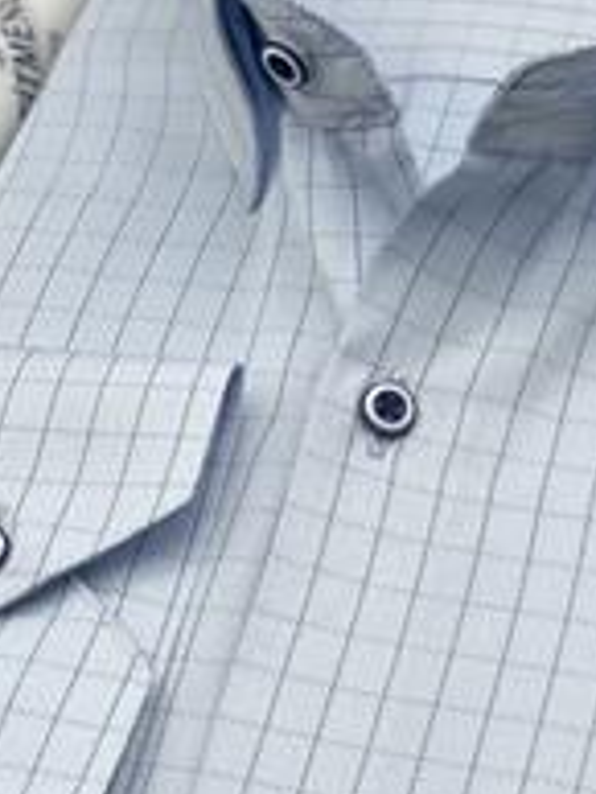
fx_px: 2545
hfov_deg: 13.3
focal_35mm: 111
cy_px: 483
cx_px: 407
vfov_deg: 17.7
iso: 25
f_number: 2
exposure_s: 1/145
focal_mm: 6
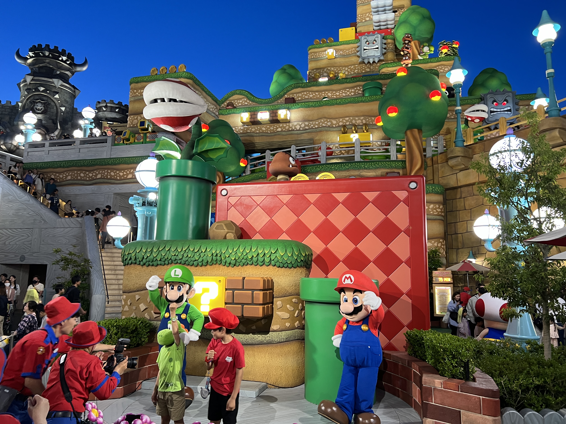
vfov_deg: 53.1
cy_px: 212
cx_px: 283
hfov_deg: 67.3
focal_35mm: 26
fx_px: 425
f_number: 1.5
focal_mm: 5.7
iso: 200
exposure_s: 1/57
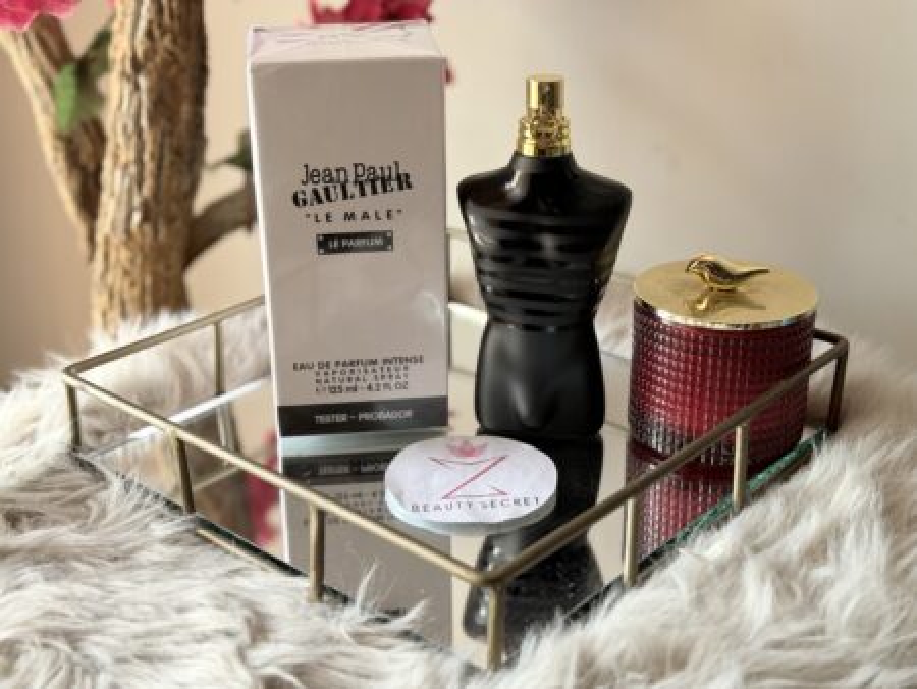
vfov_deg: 30.3
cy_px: 344
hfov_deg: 39.6
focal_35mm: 48
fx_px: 1272
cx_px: 458
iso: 80
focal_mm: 6.76
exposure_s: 1/122
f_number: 1.78
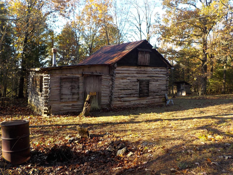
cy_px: 88
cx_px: 116
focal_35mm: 30
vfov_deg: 46.8
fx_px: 202
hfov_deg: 60.0
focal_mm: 4.1
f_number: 3.3
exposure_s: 1/160
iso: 125
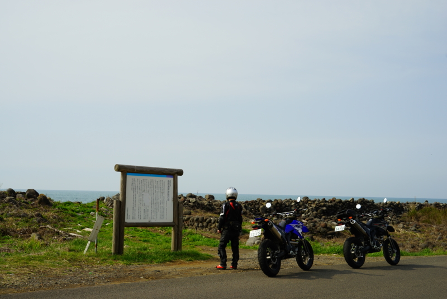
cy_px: 150
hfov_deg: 40.3
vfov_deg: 27.5
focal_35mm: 49
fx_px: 609
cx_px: 224
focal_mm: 49
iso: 100
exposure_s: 1/250
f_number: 8
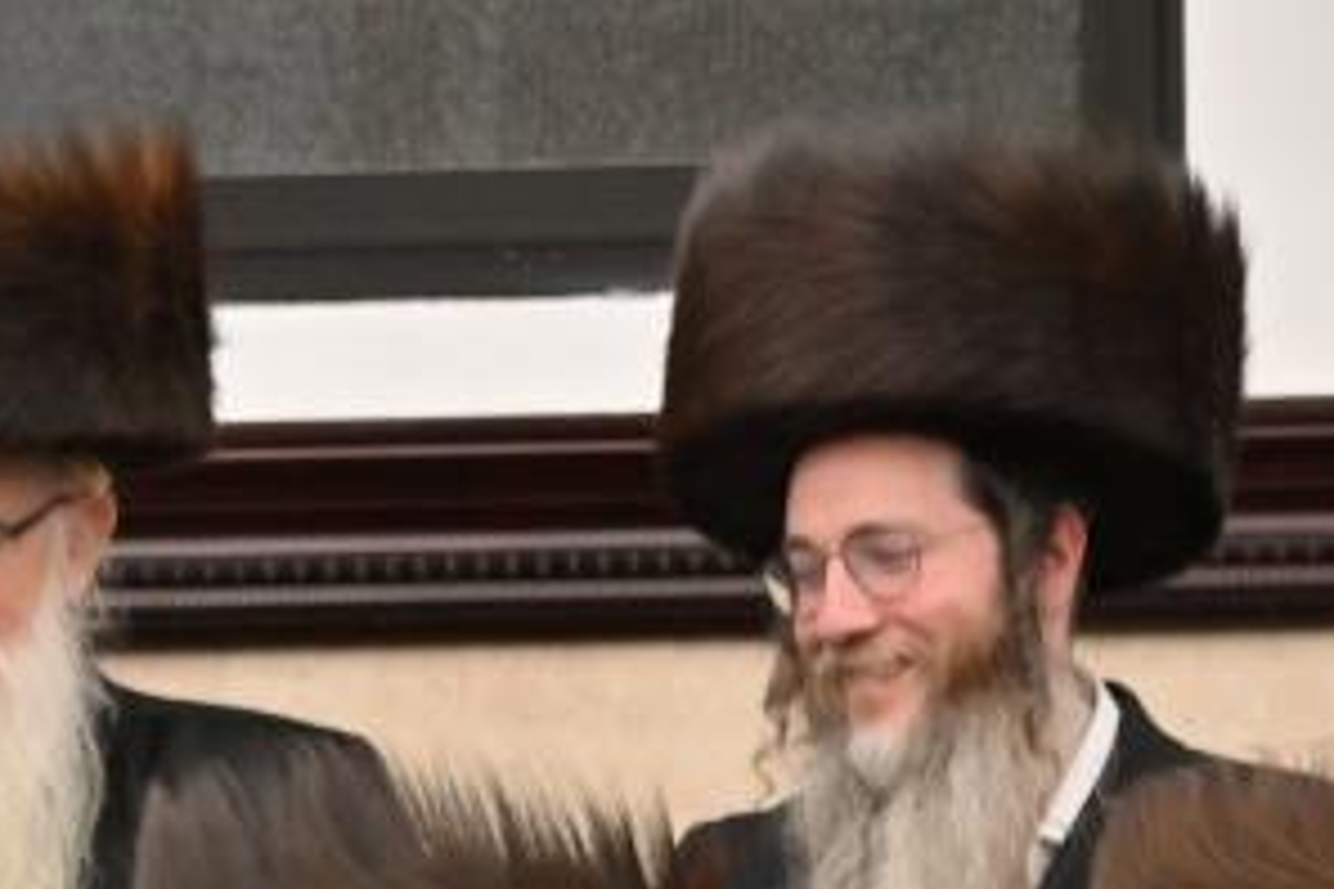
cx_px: -117
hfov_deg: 3.8
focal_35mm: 542
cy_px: 1347
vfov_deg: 2.5
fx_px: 20083
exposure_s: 1/320
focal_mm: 105
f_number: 4.5
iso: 800
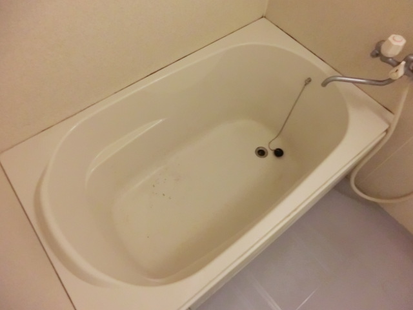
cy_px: 155
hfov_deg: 71.6
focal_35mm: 24
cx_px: 206
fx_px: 286
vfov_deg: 56.8
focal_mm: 4.3
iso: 800
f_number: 3.2
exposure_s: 1/40
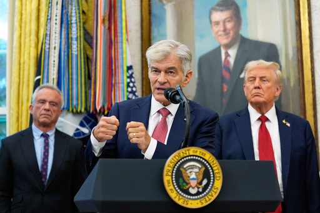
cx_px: 160
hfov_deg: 28.9
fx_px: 622
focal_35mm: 70
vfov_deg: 19.4
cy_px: 106
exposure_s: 1/400
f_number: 2.8
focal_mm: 70
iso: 3200
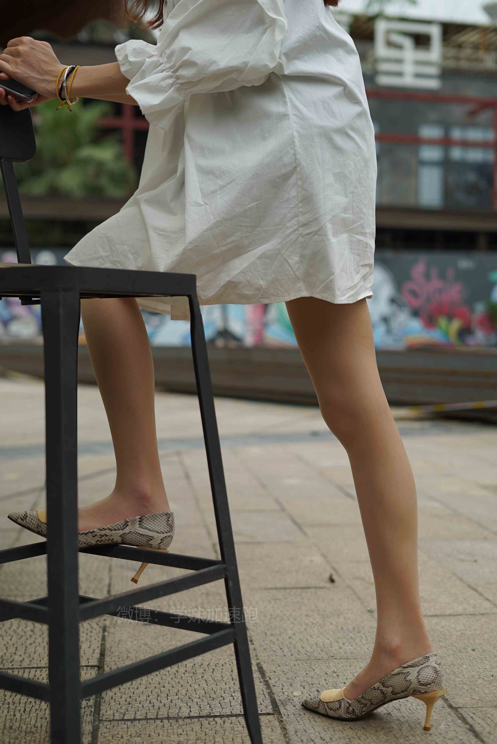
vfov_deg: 39.6
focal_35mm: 50
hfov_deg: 27.0
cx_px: 248
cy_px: 372
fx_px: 1034
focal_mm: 50
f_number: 2.8
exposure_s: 1/1000
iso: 100
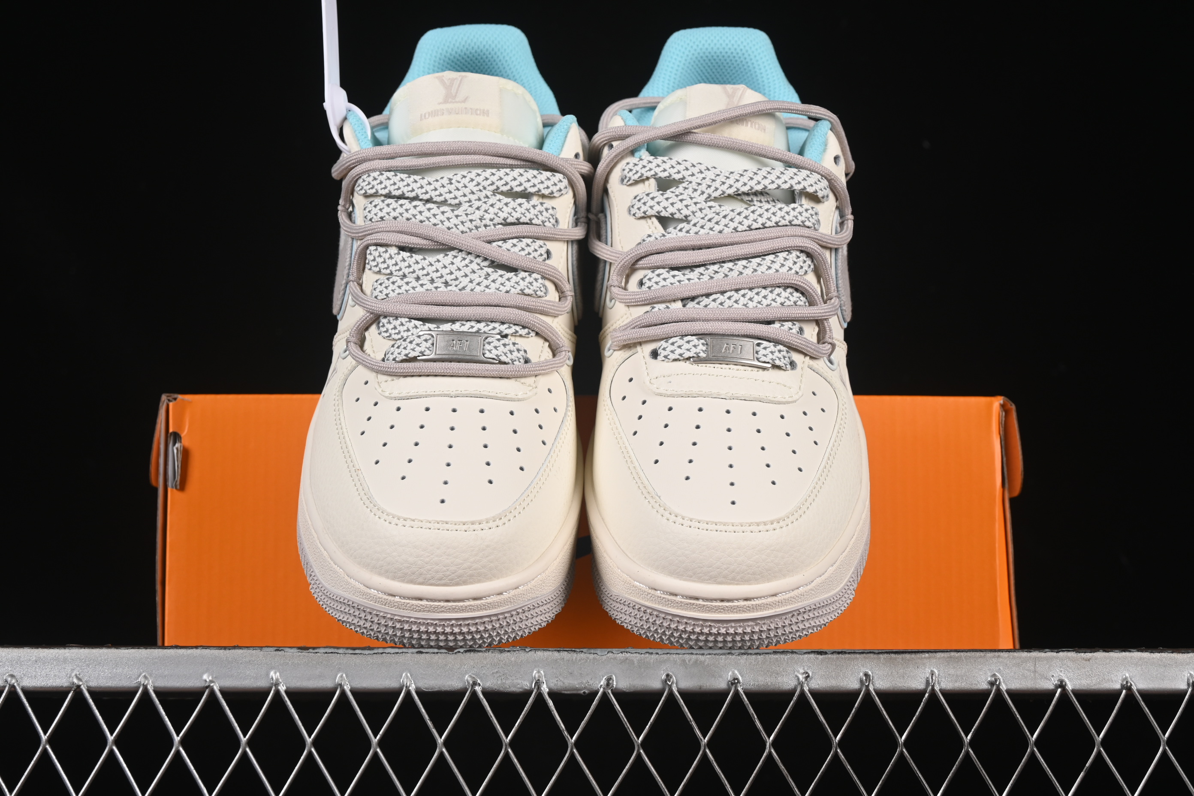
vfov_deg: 18.2
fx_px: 2487
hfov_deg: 27.0
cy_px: 398
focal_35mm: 75
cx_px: 597
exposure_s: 1/80
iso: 160
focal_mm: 50
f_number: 8
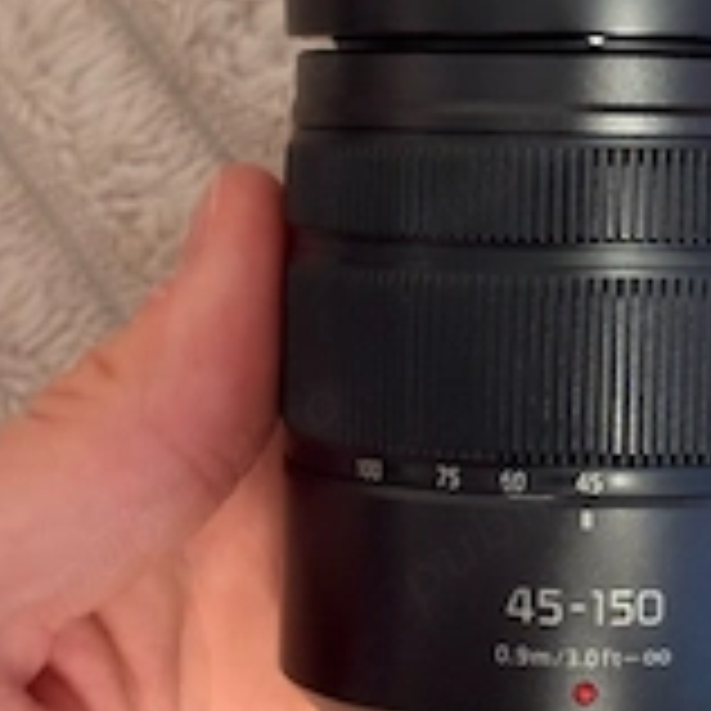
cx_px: 634
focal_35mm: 116
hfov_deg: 14.9
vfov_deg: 15.0
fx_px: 2696
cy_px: 198
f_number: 1.6
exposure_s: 1/40
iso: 250
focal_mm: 5.96
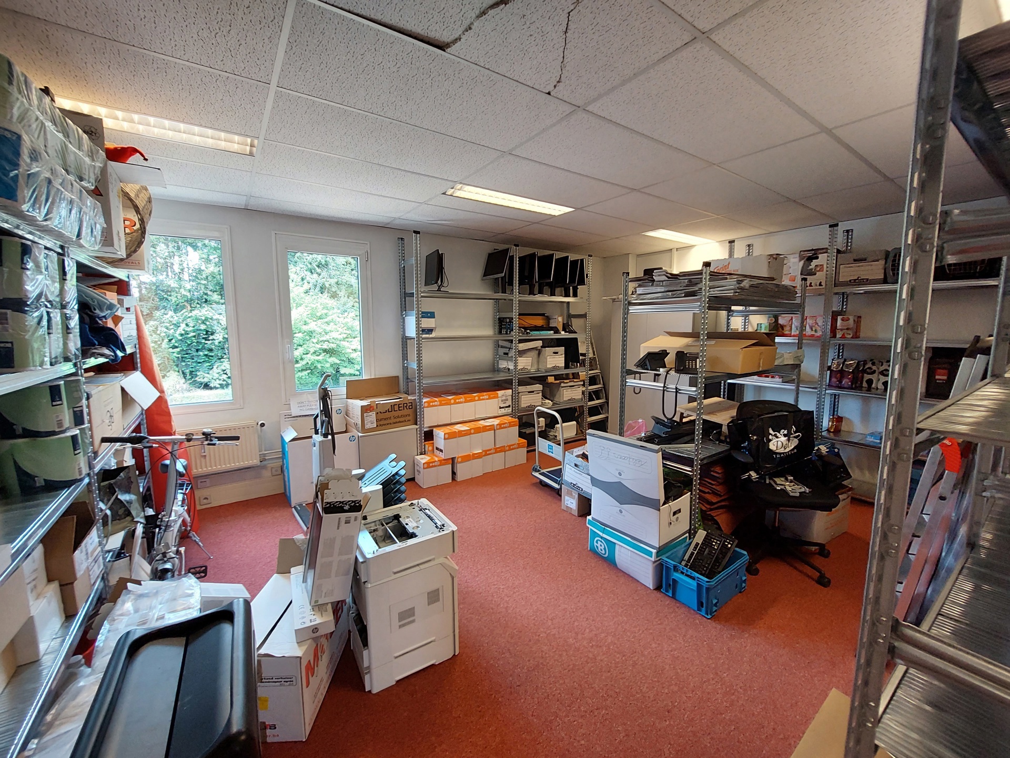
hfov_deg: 106.2
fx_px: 379
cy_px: 379
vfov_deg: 89.9
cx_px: 505
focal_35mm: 13
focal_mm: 1.74
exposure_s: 1/50
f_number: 2.2
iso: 100
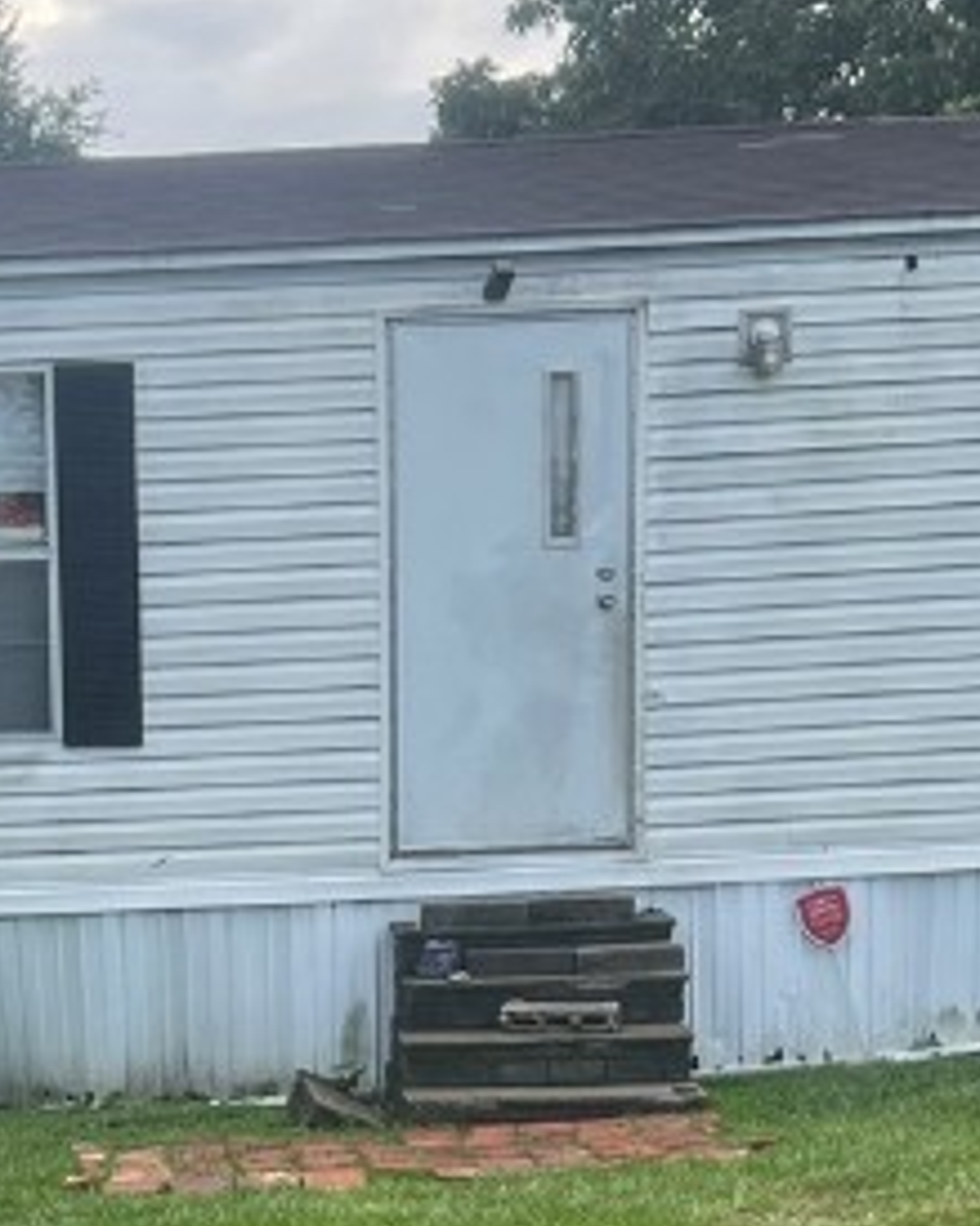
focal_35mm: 95
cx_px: 58
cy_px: 1204
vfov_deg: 19.6
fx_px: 3446
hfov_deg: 15.9
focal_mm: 5.7
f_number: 1.5
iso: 50
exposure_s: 1/1000
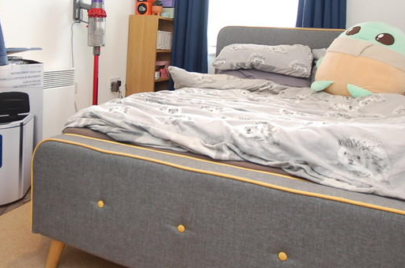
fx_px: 337
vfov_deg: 42.1
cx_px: 182
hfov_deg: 61.9
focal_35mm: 30
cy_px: 68
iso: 500
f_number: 3.5
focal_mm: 10
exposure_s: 1/30
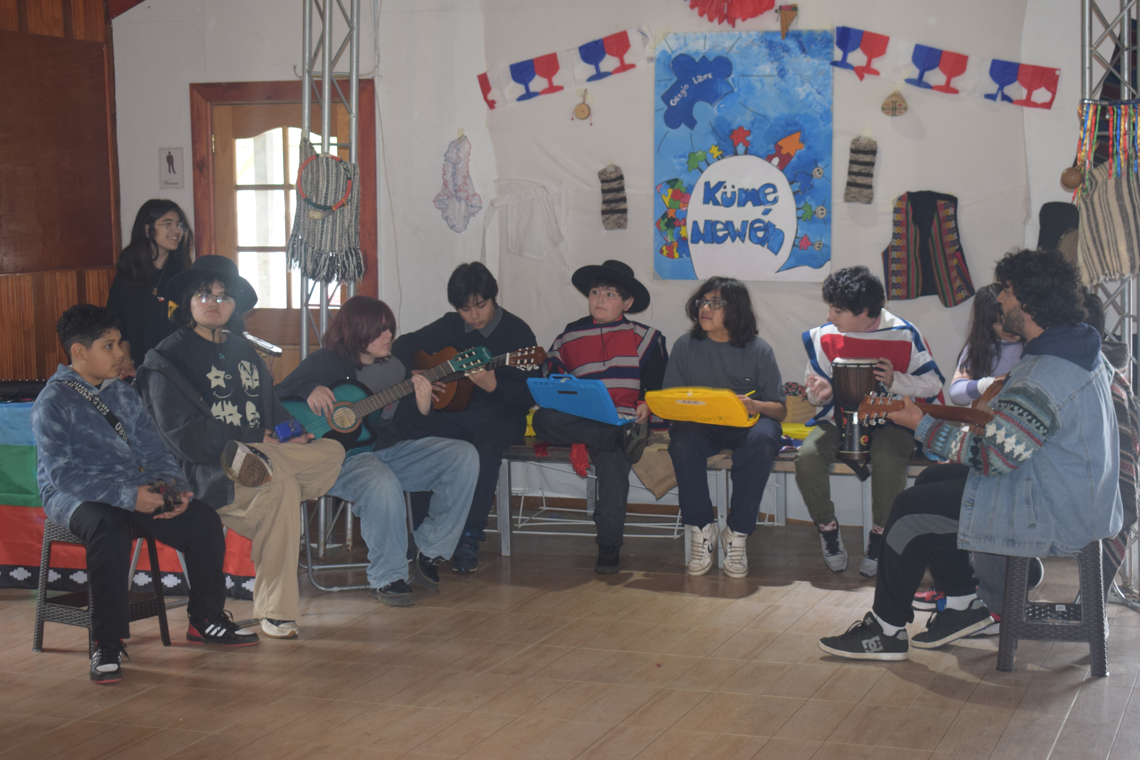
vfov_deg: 22.6
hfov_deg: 33.4
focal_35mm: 60
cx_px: 570
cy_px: 380
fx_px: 1900
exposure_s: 1/30
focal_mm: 40
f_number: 5
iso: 560
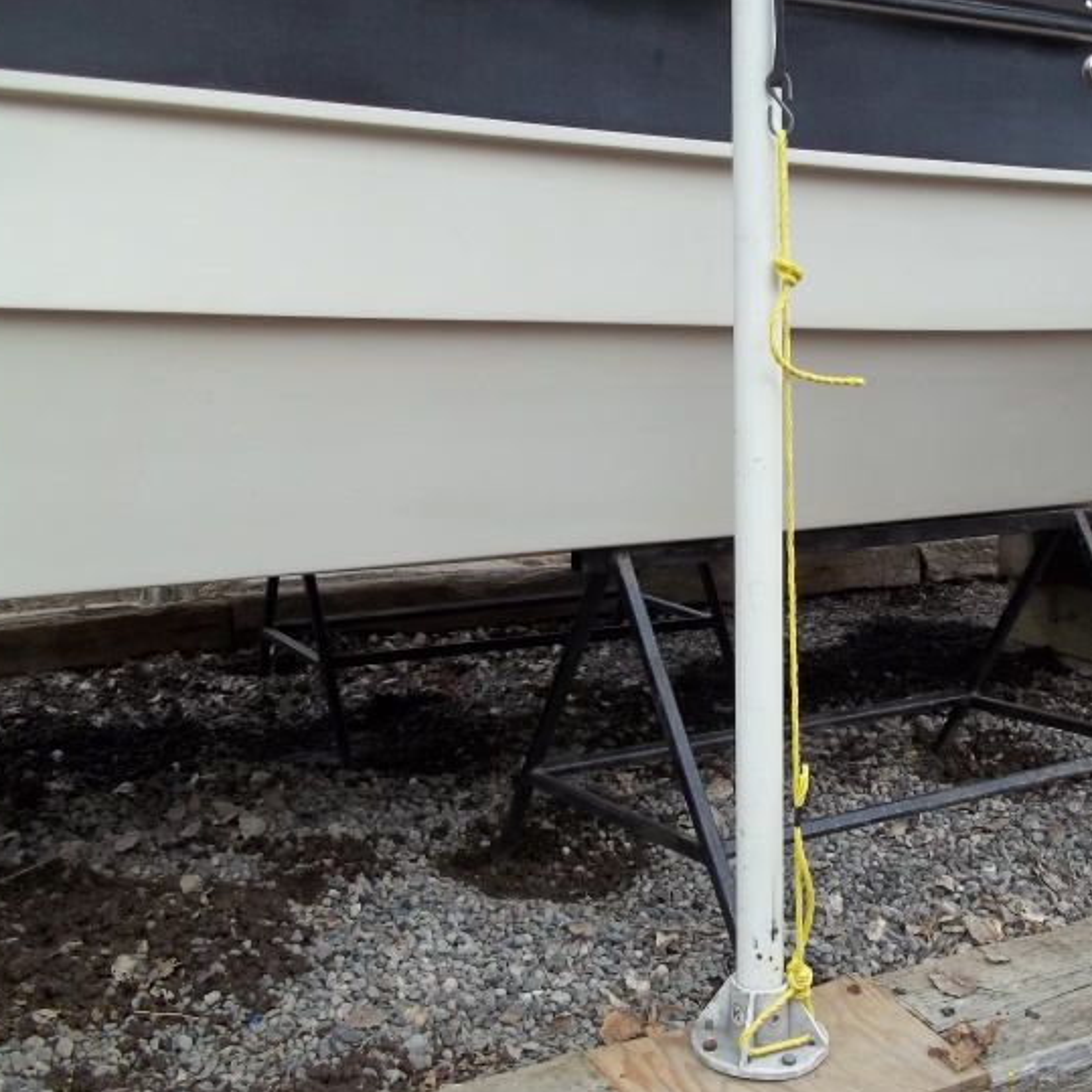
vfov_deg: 40.0
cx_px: 685
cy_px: 543
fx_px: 1499
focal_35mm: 42
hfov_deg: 39.8
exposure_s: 1/320
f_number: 2.9
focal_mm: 5.7
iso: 64
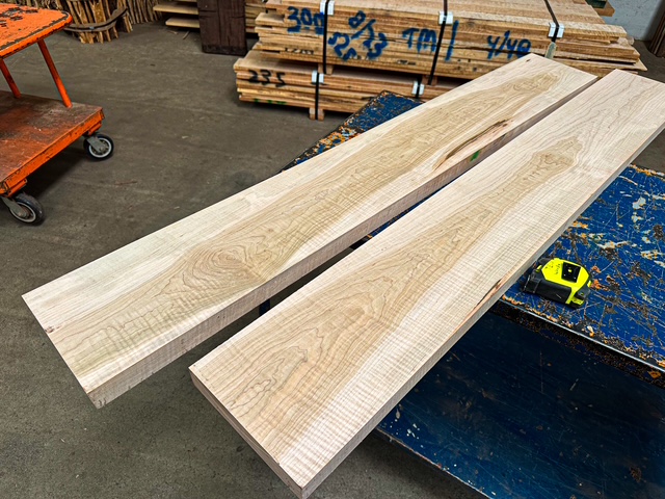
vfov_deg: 56.8
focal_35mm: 24
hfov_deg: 71.6
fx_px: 461
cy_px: 250
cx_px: 332
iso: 100
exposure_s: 1/120
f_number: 1.8
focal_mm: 6.86
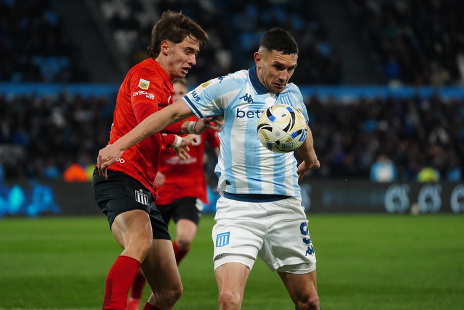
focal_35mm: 302
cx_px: 232
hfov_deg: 6.8
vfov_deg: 4.6
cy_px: 155
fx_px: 3893
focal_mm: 300
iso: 4000
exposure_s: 1/1000
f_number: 5.6
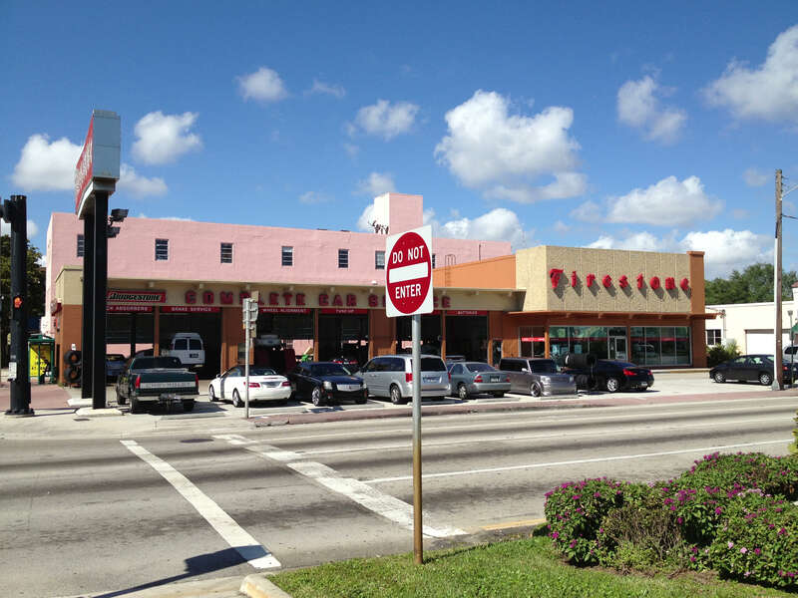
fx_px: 807
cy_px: 299
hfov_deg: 52.6
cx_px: 399
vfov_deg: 40.7
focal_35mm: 35
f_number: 2.4
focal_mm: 4.28
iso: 50
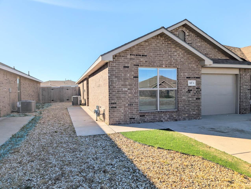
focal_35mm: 24
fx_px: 174
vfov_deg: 56.9
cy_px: 94
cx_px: 126
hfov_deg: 71.5
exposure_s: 1/1018
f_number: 1.68
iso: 22
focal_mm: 6.9
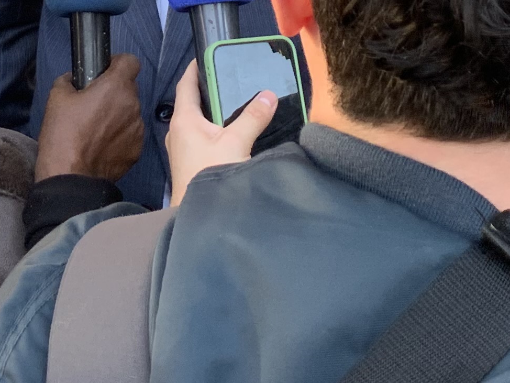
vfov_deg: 11.8
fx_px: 1768
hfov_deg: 16.4
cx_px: 169
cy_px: -200
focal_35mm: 120
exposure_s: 1/197
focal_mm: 3
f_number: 1.8
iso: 16
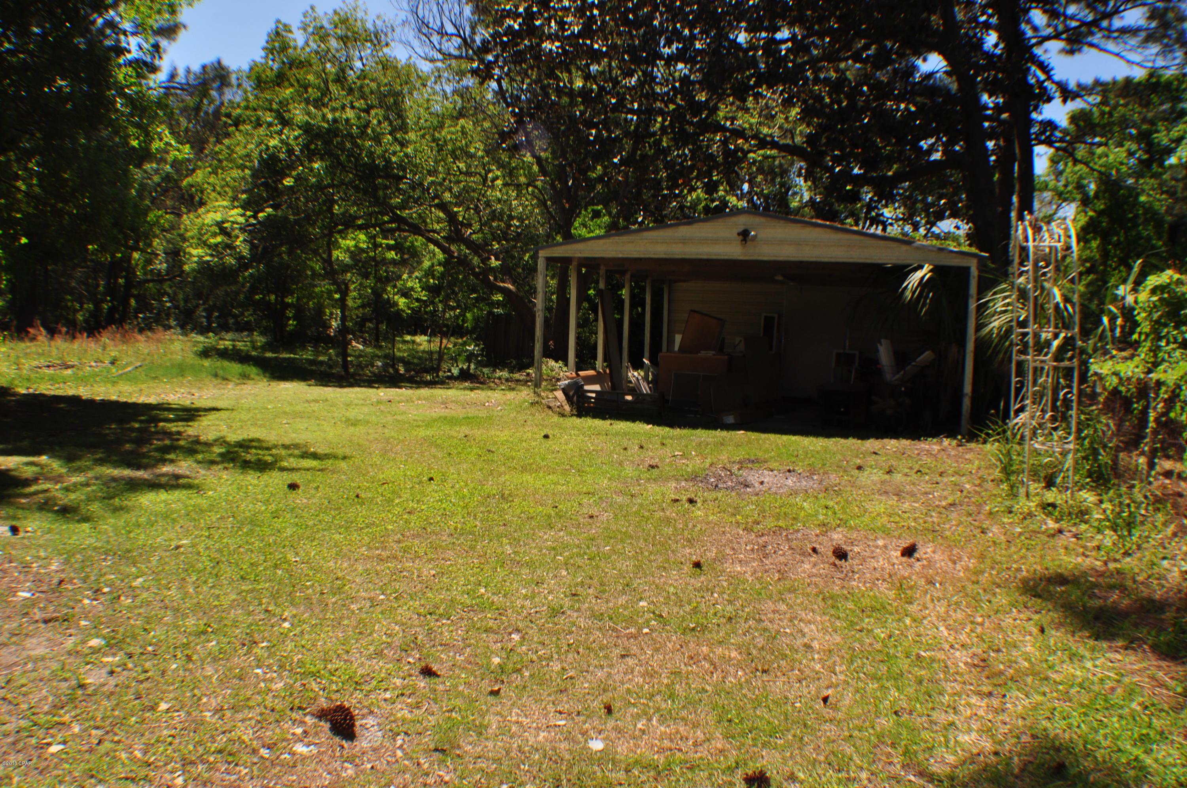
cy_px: 394
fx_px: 1185
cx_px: 594
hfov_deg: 53.2
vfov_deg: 36.8
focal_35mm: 36
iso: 200
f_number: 13
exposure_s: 1/200
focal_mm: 24
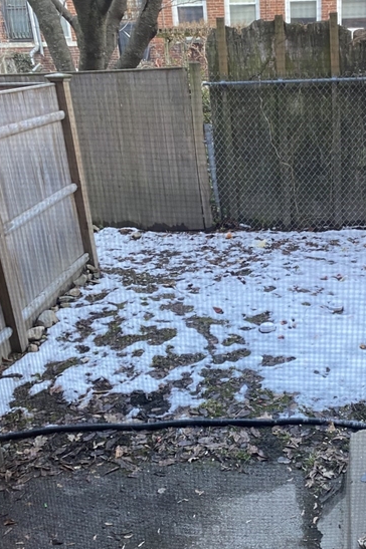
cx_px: 283
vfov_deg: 50.6
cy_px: 307
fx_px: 580
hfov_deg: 34.2
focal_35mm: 38
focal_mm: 4.25
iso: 125
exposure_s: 1/60
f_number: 1.8
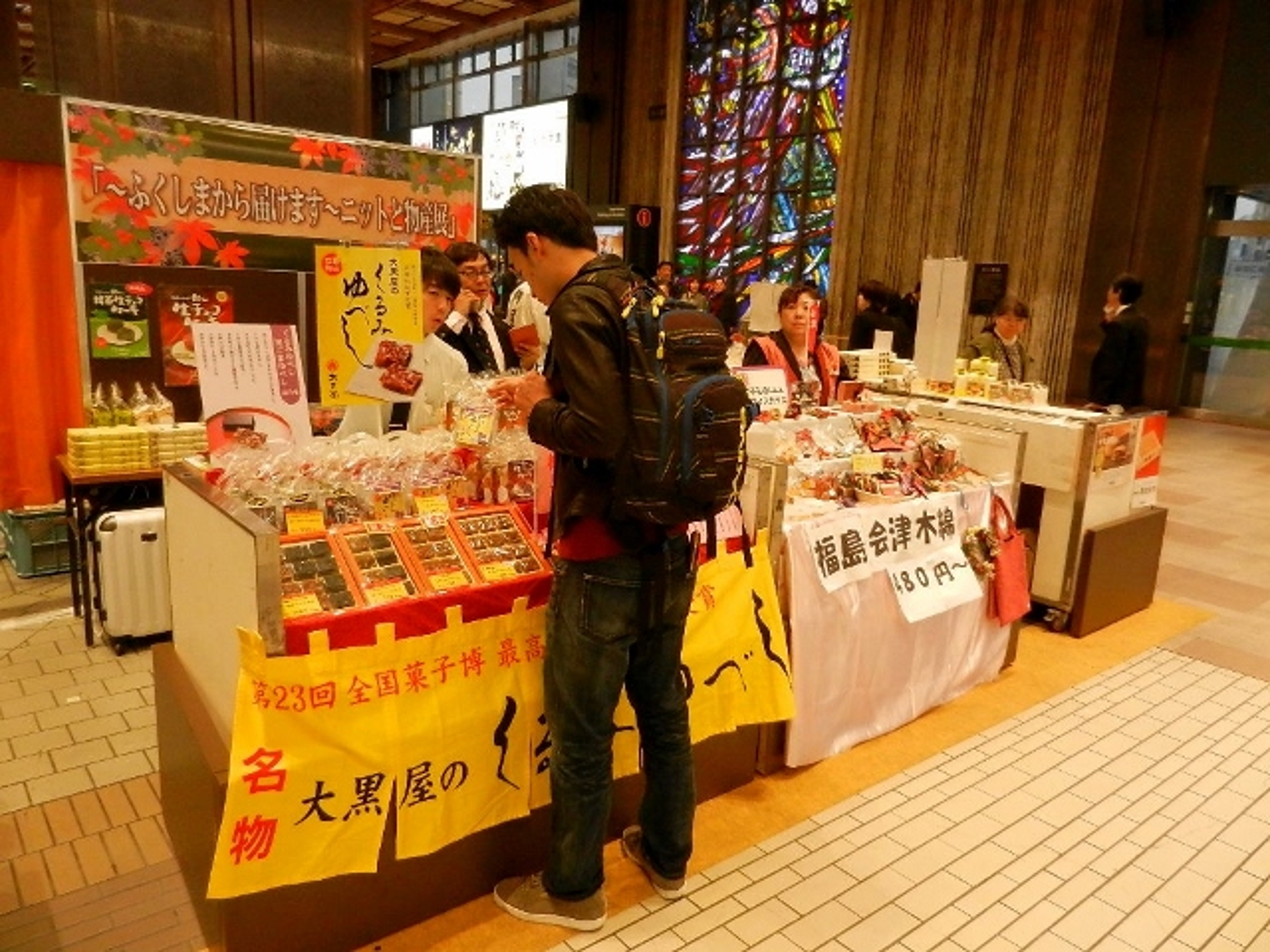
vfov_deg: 54.9
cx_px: 635
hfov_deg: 69.4
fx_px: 917
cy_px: 476
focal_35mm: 25
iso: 640
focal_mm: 4.5
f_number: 3.5
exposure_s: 1/100
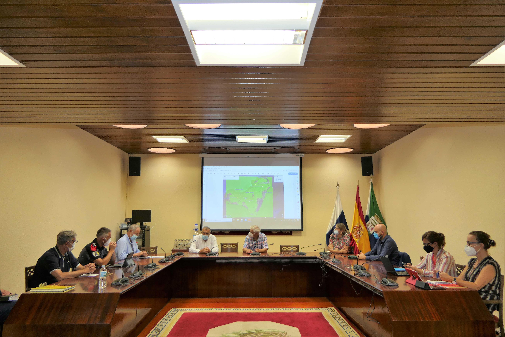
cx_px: 252
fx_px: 337
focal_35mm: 24
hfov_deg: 73.7
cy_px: 168
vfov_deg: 53.1
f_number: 2.8
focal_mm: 8.8
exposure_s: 1/60
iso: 200
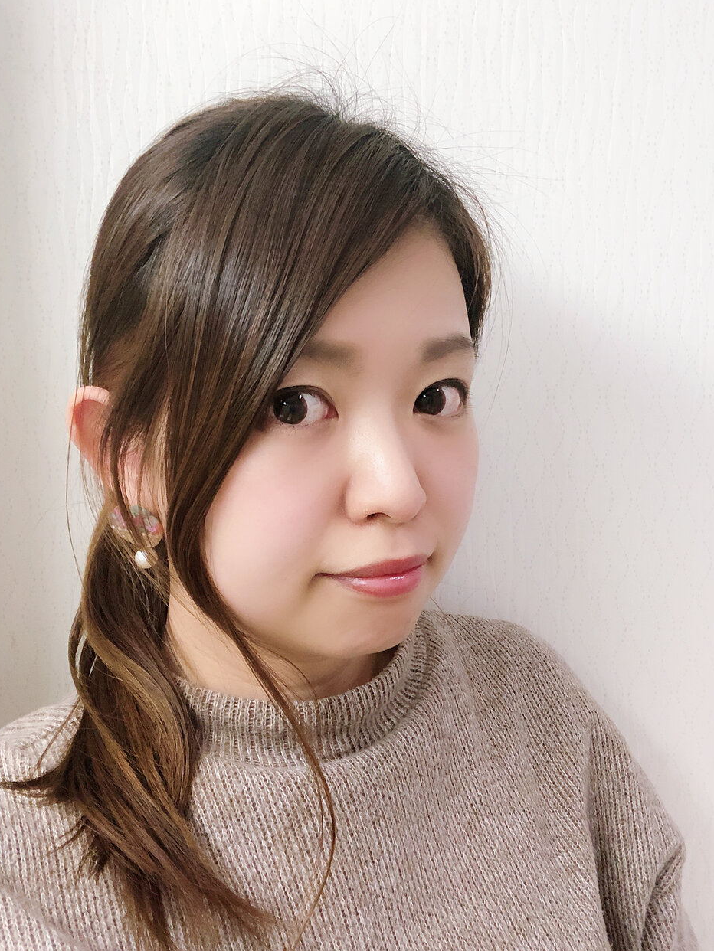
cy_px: 476
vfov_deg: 55.3
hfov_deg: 43.0
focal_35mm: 33
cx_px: 360
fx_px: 907
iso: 125
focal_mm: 2.87
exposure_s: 1/33
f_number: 2.2
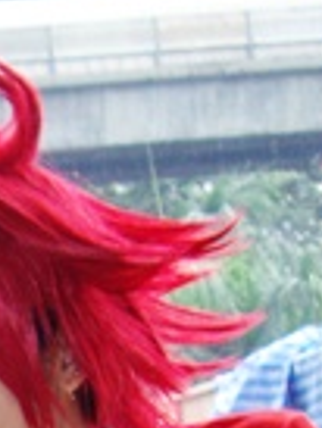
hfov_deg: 6.4
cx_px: -444
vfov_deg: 8.4
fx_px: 2749
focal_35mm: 222
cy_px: 906
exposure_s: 1/80
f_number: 2.8
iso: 100
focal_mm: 7.9
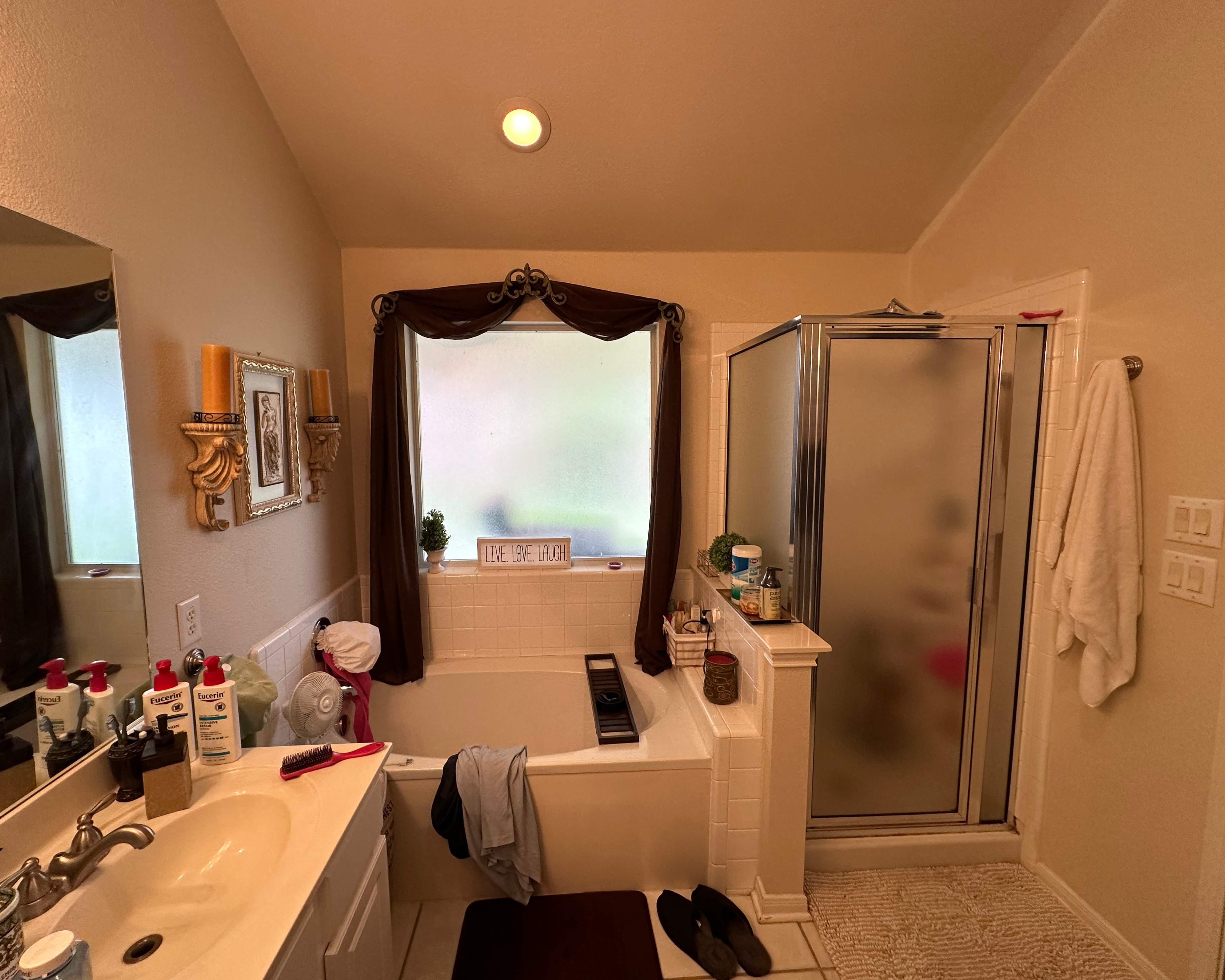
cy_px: 481
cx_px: 593
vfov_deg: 84.0
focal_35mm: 15
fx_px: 544
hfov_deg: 96.8
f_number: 2.2
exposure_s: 1/120
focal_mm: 2.22
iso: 200
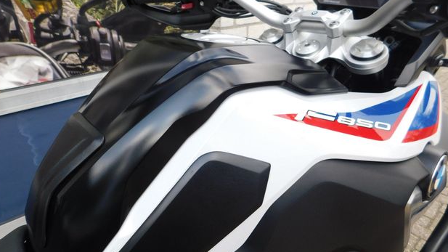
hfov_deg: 71.9
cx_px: 221
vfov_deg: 44.3
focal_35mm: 26
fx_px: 309
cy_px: 145
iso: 125
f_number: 3
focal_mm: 4
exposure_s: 1/320
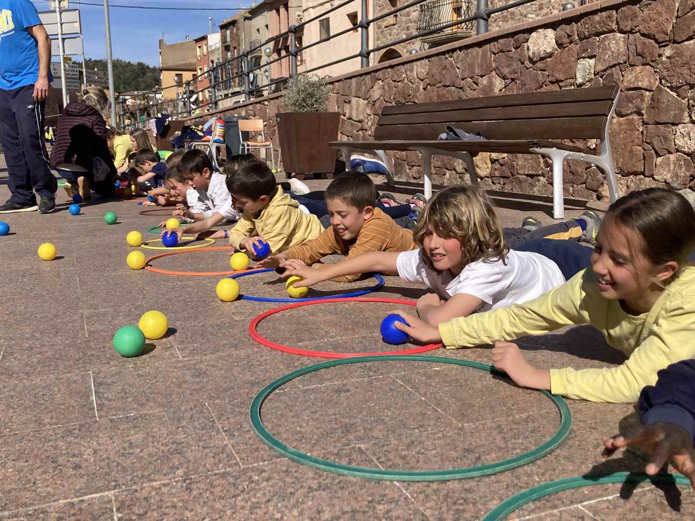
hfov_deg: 52.6
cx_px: 356
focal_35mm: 35
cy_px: 261
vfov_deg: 40.7
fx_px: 703
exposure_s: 1/2525
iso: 20
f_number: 1.8
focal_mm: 3.99
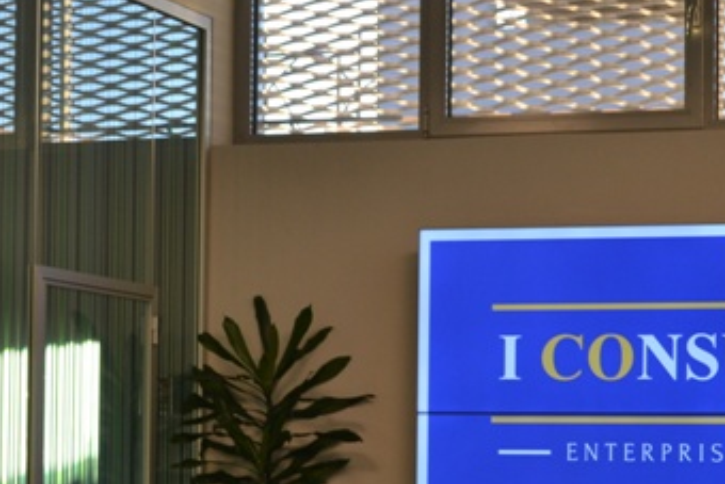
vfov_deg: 9.7
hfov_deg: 14.5
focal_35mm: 141
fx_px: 2841
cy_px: 357
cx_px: 435
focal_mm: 40
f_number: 5.3
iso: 400
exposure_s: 1/80
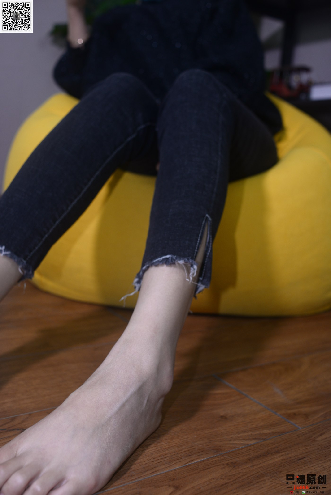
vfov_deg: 54.4
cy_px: 248
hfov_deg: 37.9
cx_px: 166
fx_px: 482
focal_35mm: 35
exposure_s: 1/80
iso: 400
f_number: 5.6
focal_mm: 35
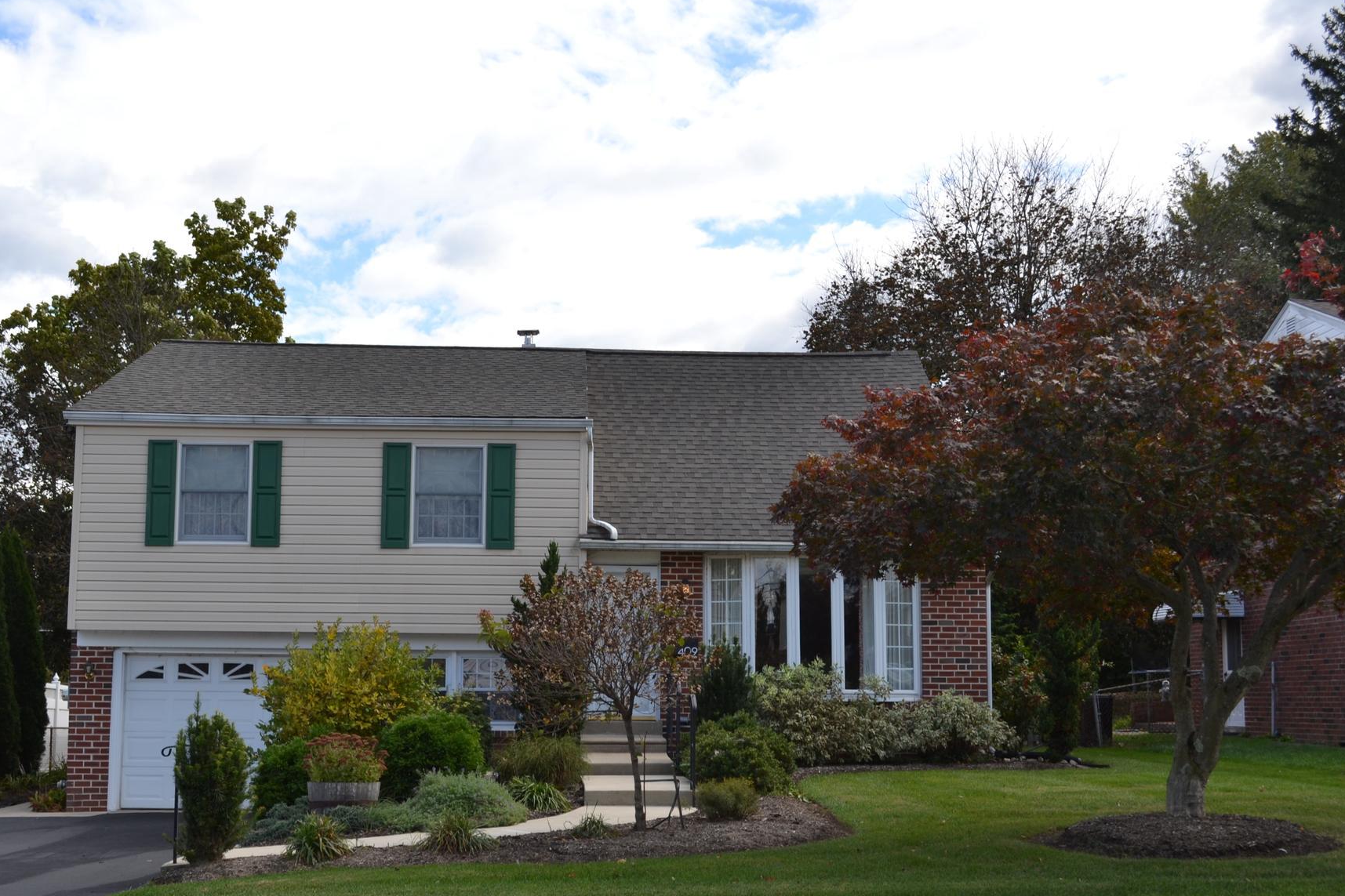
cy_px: 515
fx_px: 1606
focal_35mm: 43
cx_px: 601
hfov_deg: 45.4
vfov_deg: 31.1
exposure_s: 1/200
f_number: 7.1
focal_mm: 24
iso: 100
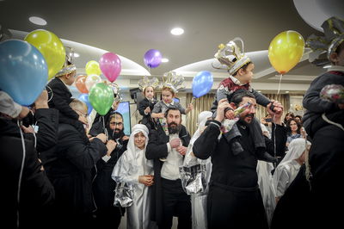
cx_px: 172
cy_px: 114
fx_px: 191
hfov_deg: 84.0
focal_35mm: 20
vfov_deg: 61.8
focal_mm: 20
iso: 1600
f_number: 3.2
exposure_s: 1/200
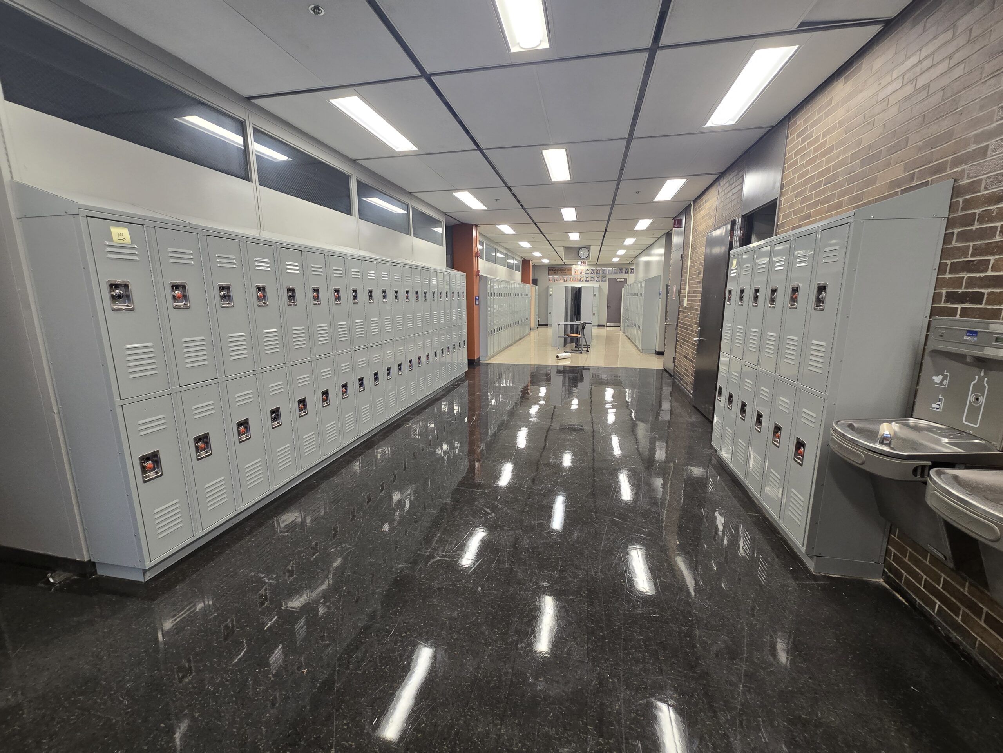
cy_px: 376
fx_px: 377
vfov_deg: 89.9
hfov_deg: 106.2
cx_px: 502
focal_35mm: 13
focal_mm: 2.2
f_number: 2.2
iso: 125
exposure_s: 1/60
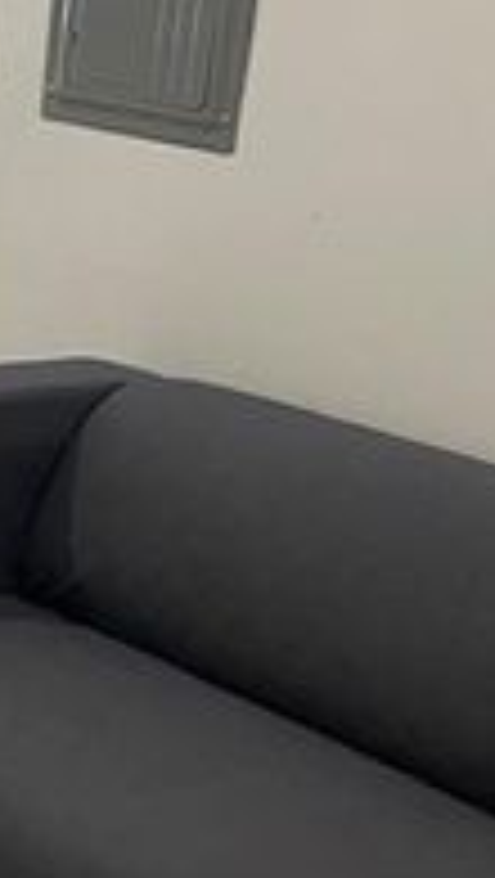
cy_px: 380
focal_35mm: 97
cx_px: -513
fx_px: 2259
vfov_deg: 22.0
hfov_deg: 11.3
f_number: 1.8
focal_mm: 4.25
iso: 100
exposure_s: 1/60
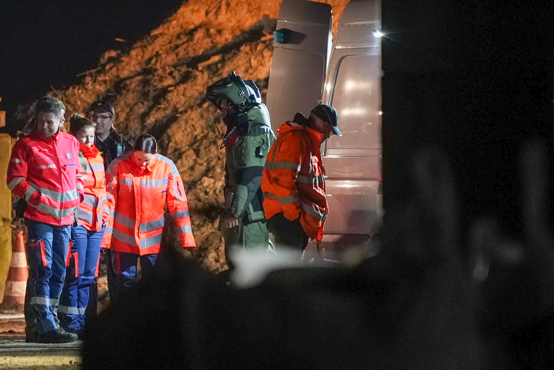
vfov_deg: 1.5
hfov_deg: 2.3
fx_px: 13859
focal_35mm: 900
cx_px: 277
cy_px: 185
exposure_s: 1/25
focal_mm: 600
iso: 12800
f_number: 6.3
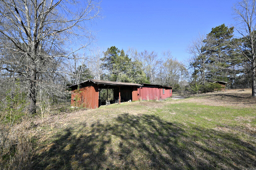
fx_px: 100
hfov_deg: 104.3
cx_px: 128
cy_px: 85
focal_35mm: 14
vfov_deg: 81.2
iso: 64
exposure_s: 1/160
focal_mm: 14
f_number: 6.3
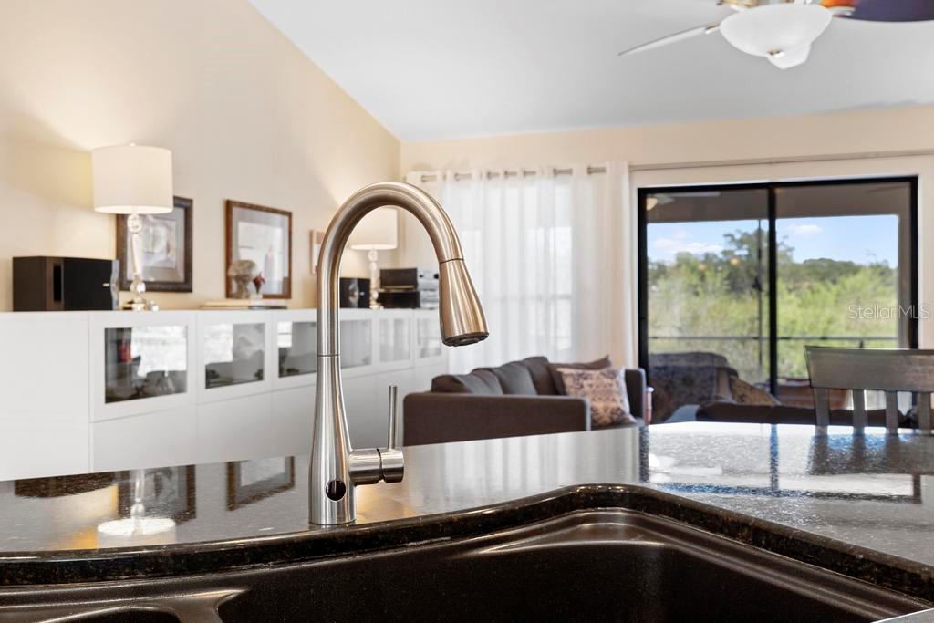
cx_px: 467
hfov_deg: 54.4
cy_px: 312
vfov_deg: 37.9
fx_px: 908
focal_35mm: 35
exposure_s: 1/6
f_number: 8
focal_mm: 35
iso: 800
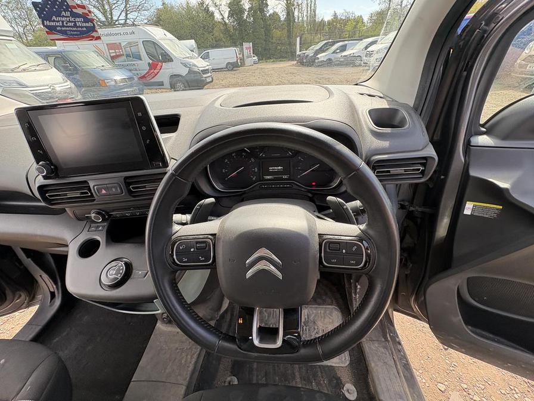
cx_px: 267
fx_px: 216
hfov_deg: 102.1
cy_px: 200
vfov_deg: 85.7
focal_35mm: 14
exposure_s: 1/142
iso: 64
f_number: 2.2
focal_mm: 2.22
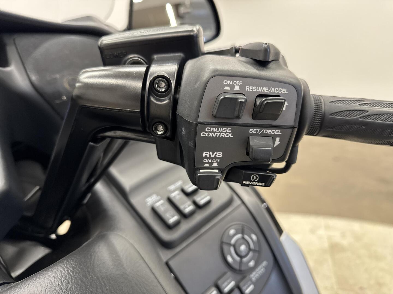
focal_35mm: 24
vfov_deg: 56.8
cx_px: 196
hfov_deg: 71.6
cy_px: 147
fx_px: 272
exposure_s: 1/70
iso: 200
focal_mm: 6.76
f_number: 1.78
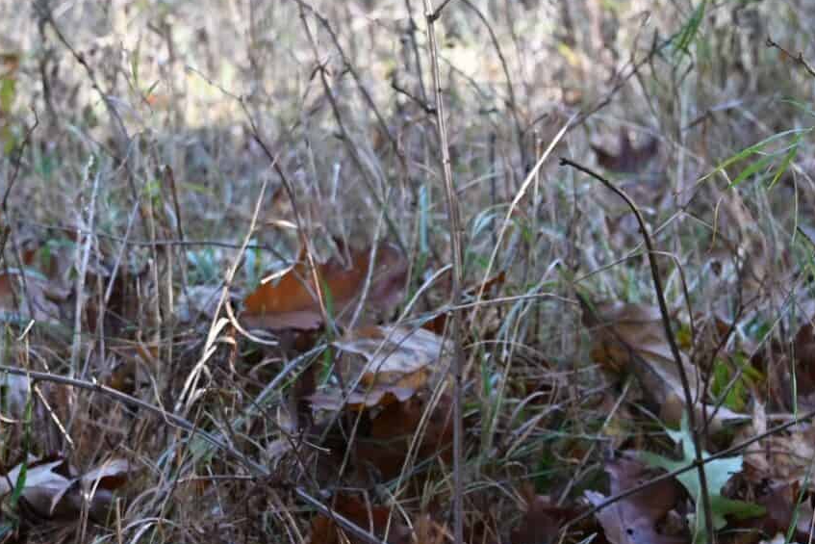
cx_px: -258
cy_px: 55
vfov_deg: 10.3
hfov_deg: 14.7
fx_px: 3011
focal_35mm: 133
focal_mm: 44
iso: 450
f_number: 5.3
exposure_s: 1/125
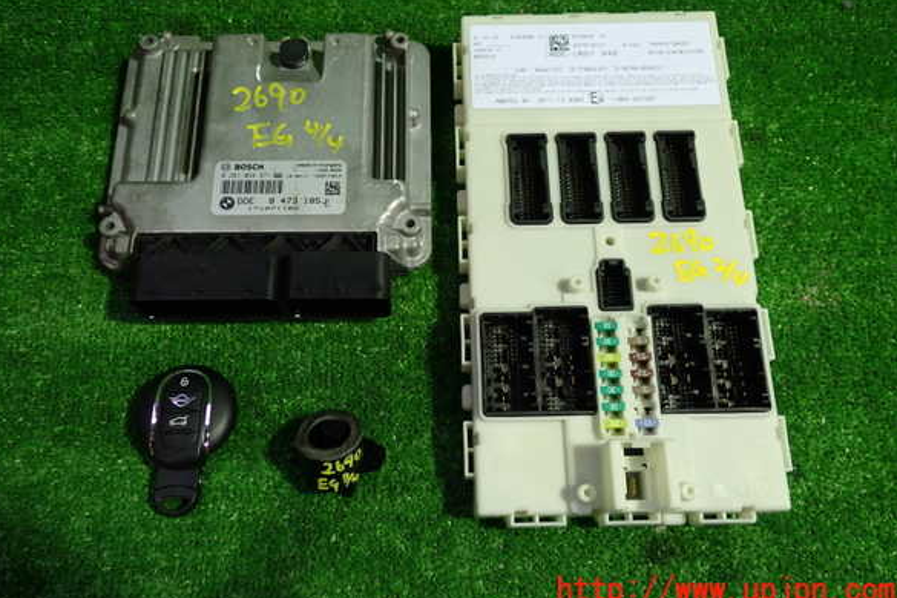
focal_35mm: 32
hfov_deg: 58.7
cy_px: 265
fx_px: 797
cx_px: 443
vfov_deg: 41.1
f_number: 2.3
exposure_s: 1/50
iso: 200
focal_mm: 5.4
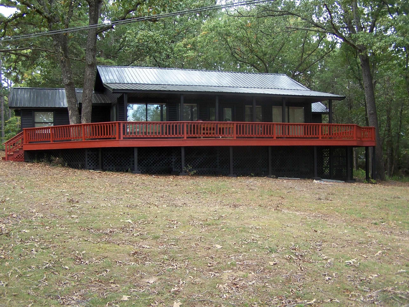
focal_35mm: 38
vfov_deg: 37.7
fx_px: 449
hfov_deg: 49.0
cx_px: 204
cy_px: 154
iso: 80
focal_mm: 6.3
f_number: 2.8
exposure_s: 1/80
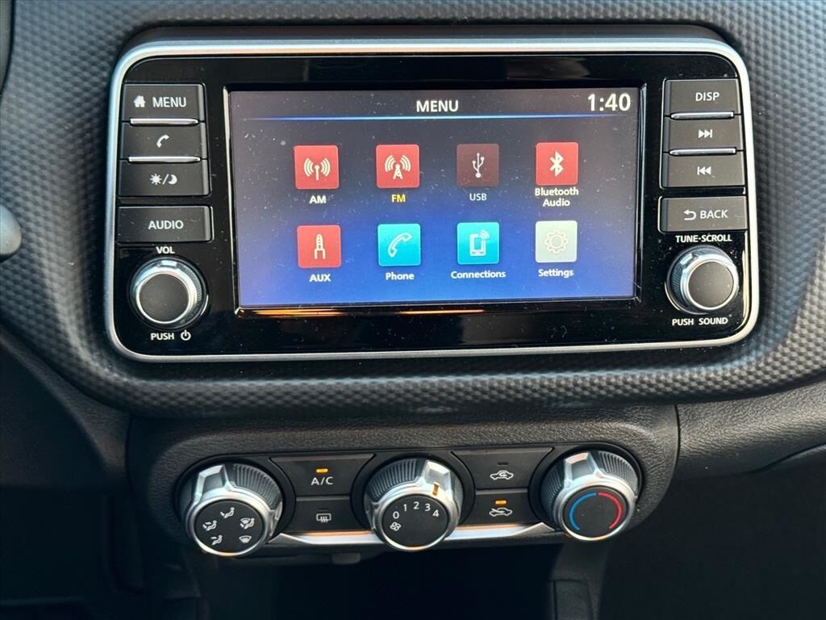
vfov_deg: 30.3
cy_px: 310
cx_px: 413
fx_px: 1145
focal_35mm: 48
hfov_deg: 39.7
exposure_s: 1/60
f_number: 1.78
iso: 125
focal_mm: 6.76
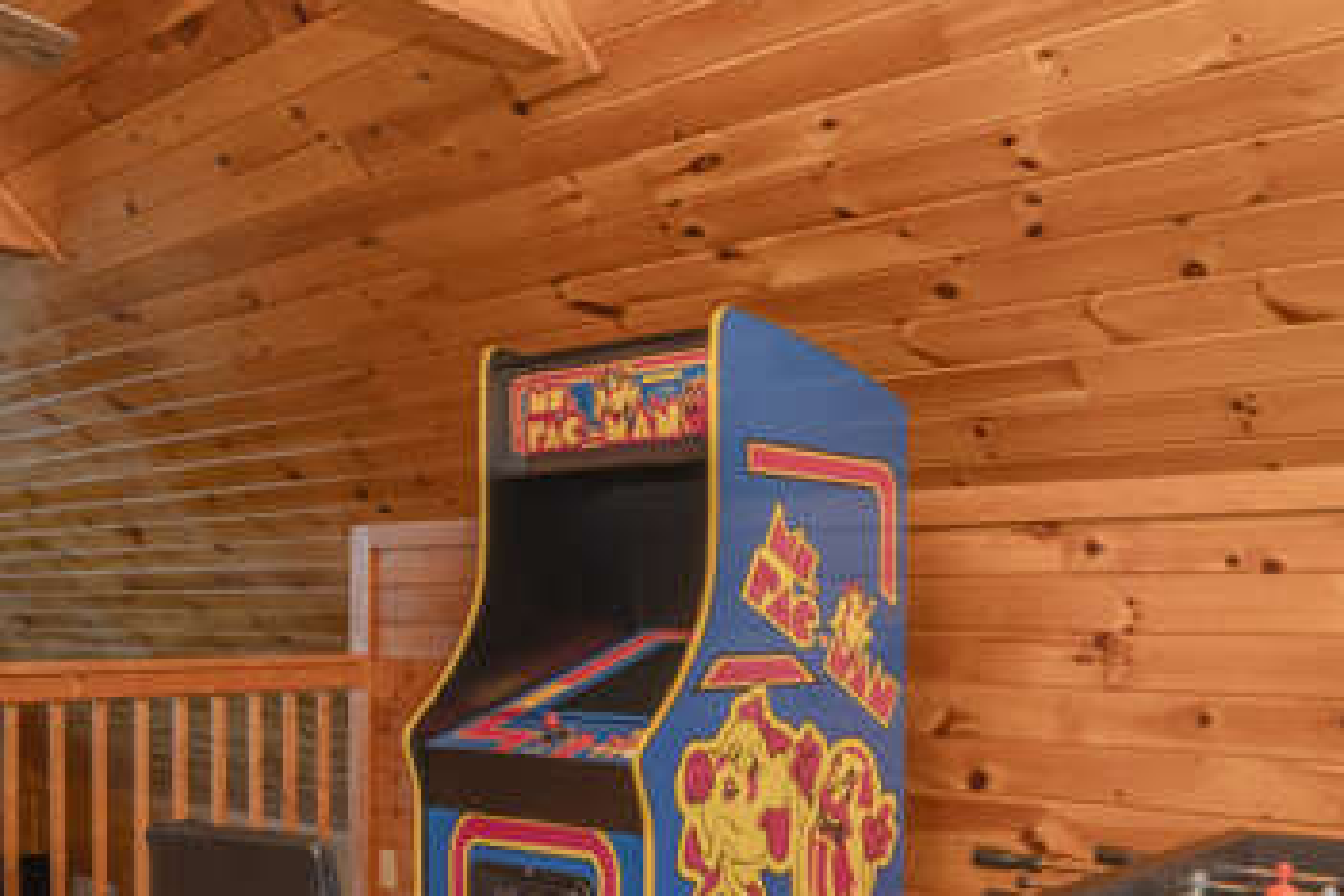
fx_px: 1307
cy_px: 728
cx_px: 705
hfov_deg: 54.4
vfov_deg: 36.5
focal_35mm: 35
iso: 800
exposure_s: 1/100
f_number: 8
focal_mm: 16
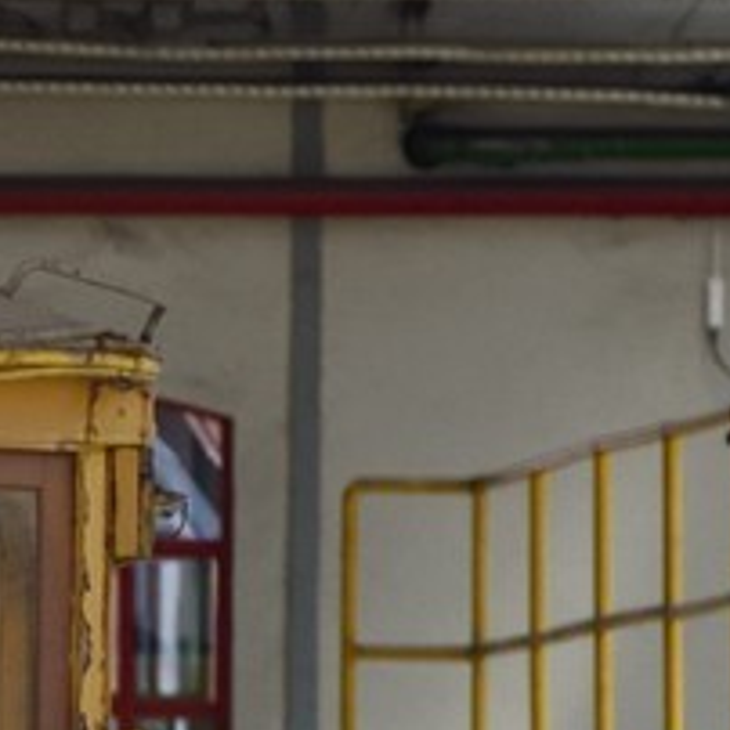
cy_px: 1250
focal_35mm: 1214
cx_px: -1858
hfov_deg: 1.4
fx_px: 28965
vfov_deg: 1.4
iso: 800
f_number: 9
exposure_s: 1/160
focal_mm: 180
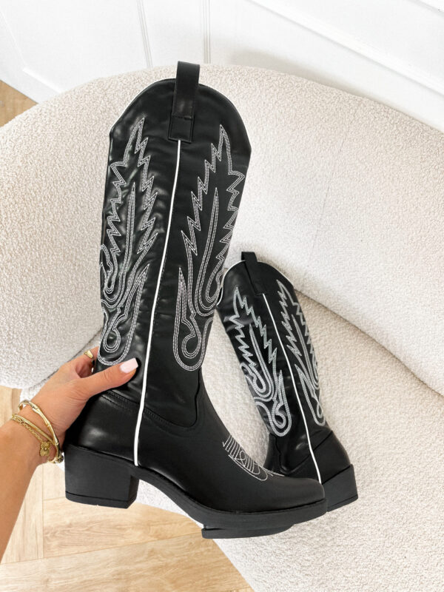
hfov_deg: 53.1
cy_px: 296
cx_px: 222
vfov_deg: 67.3
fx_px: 445
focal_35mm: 26
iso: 64
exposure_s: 1/100
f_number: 1.6
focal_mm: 5.1
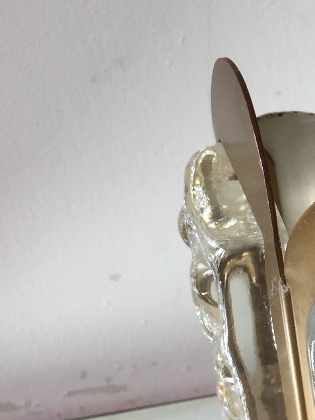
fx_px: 1092
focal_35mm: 90
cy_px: 248
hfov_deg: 15.1
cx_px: 479
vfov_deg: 21.7
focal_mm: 4.15
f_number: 2.2
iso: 40
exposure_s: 1/50
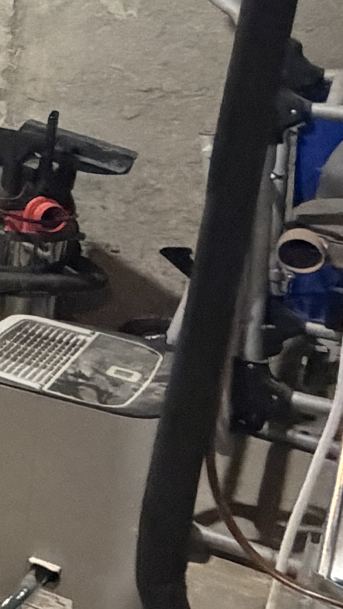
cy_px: -14
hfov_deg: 10.8
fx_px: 1148
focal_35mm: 71
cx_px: -708
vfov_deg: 27.8
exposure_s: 1/60
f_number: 2.2
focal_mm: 2.22
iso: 1000
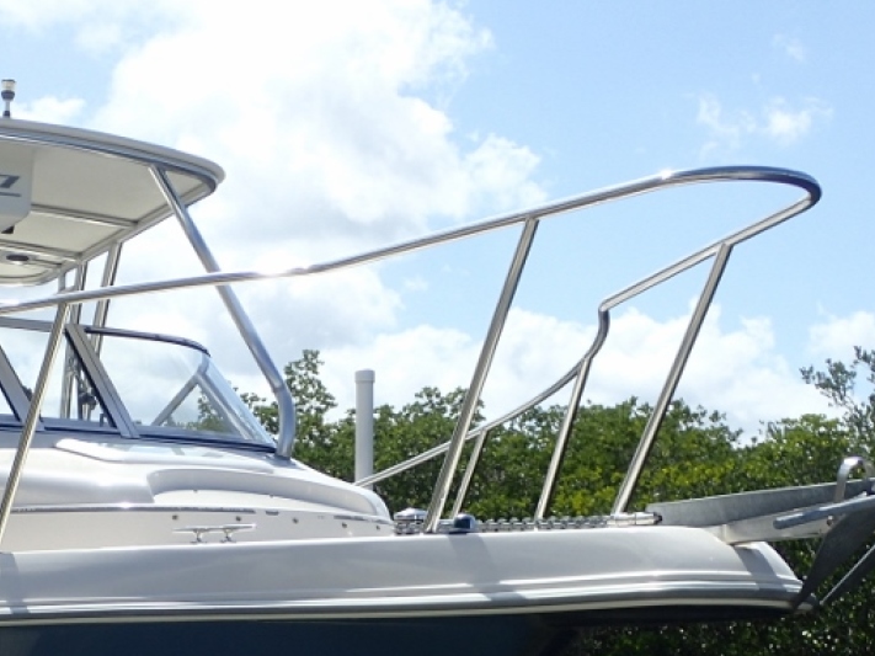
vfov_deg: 17.8
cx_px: 138
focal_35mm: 81
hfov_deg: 23.7
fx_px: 2047
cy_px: 635
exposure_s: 1/1000
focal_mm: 7.34
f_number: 4
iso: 100
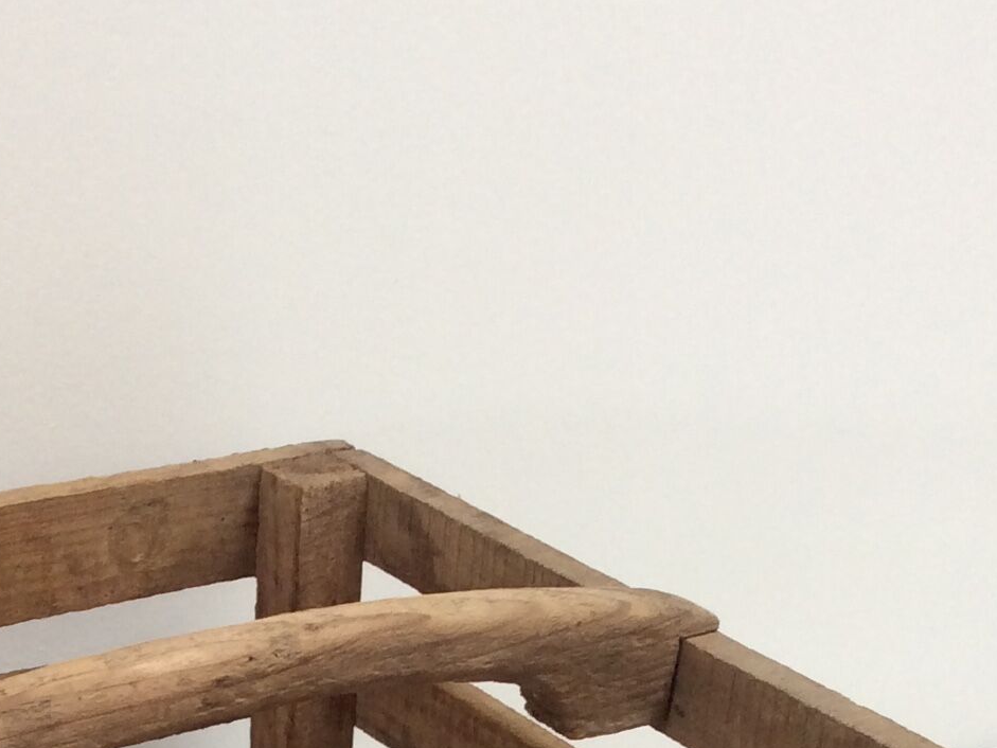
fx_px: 2535
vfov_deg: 15.6
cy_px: 1100
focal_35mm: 88
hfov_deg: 22.1
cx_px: 315
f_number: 2.4
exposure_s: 1/50
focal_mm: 3.3
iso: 50
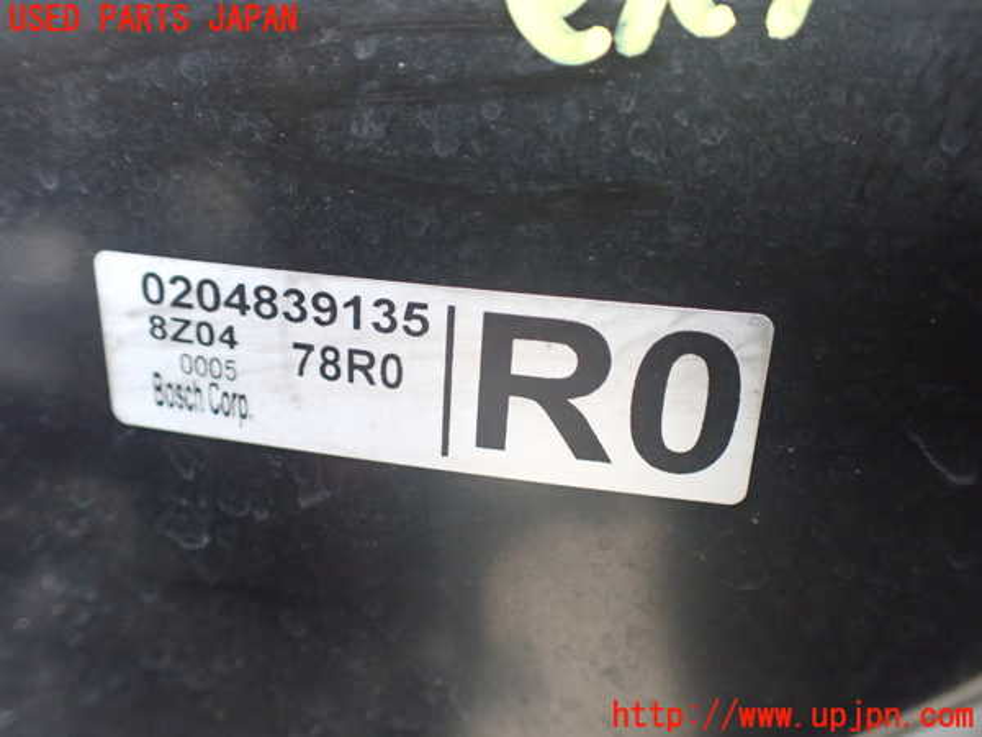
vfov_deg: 46.8
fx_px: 851
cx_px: 491
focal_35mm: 30
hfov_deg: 60.0
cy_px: 368
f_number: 2.3
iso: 800
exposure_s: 1/125
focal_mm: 5.4
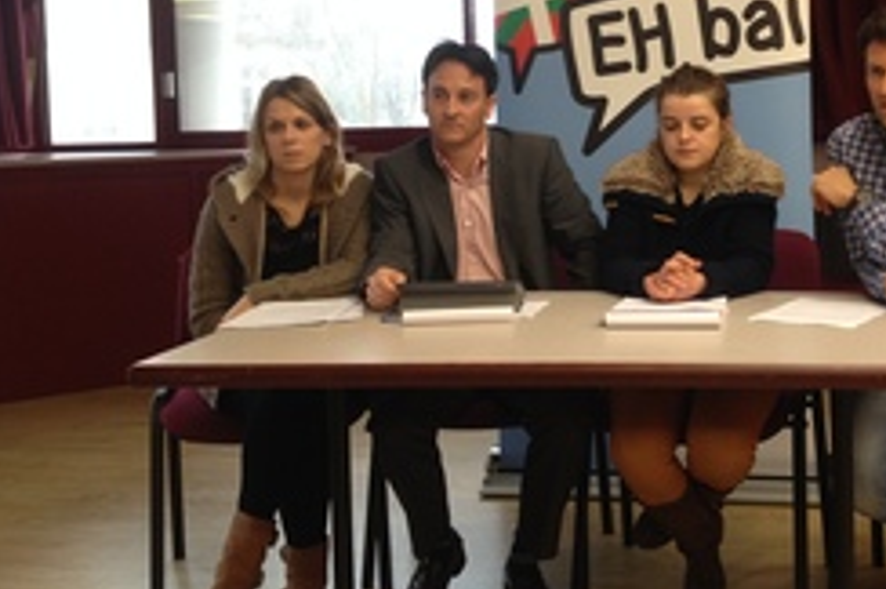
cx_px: 617
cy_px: 151
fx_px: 1278
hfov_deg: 37.7
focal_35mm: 52
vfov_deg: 25.6
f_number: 2.4
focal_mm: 4.28
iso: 100
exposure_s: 1/20
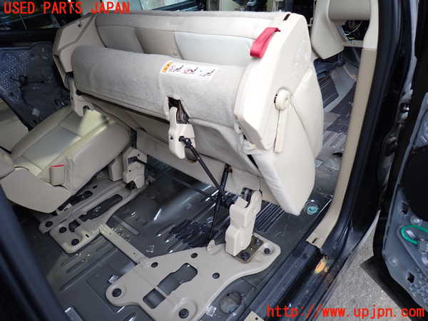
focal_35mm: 25
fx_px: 309
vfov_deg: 54.9
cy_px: 160
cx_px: 214
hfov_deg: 69.4
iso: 200
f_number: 2
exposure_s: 1/40
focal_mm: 4.5
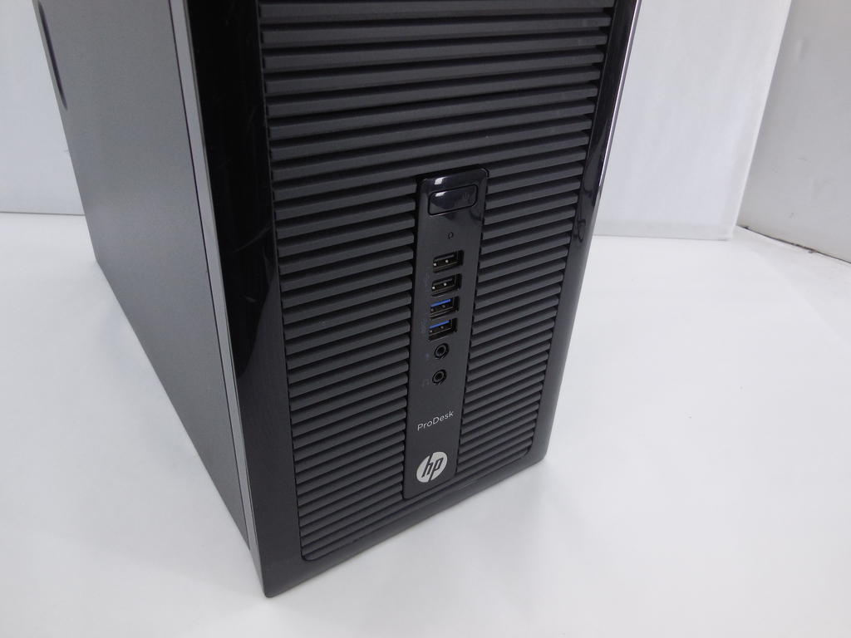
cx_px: 426
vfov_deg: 54.9
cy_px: 319
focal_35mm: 25
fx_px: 615
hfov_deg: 69.4
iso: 125
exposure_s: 1/125
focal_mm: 4.5
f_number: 3.1
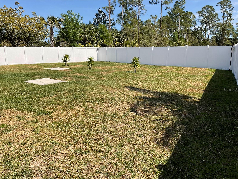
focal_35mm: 29
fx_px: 199
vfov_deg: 48.2
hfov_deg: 61.7
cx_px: 119
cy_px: 90
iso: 16
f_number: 1.8
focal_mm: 3
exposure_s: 1/1848
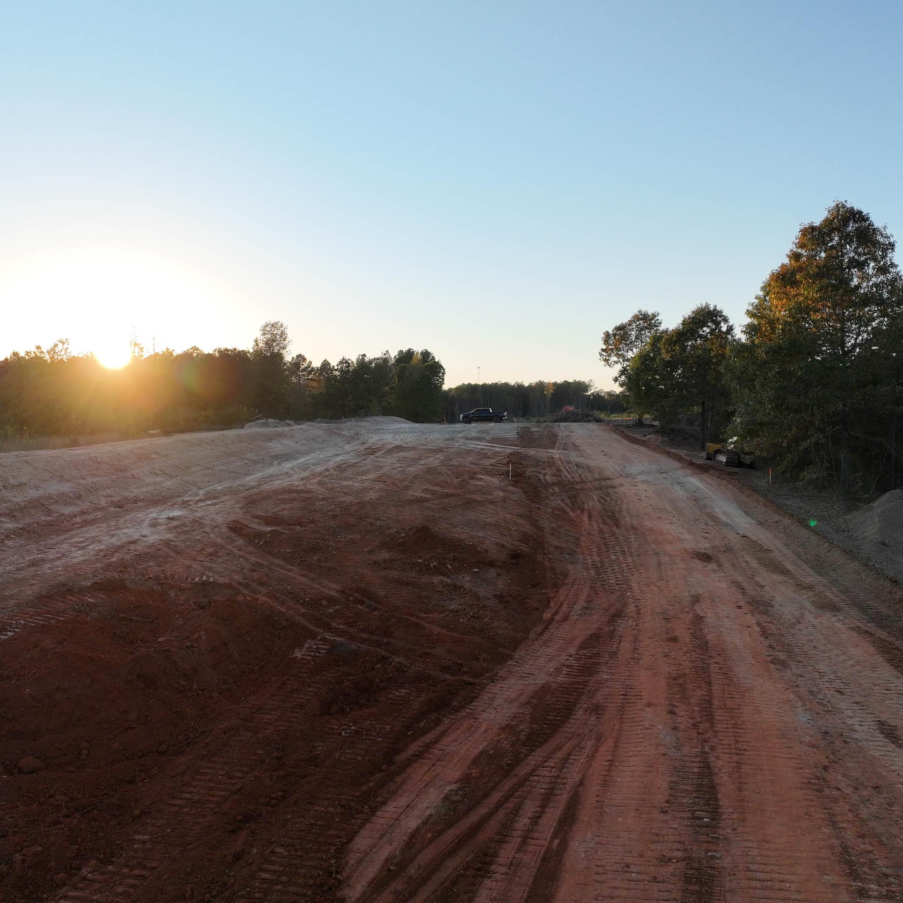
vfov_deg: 55.6
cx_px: 467
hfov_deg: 55.6
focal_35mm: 29
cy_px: 441
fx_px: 856
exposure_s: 1/1000
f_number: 2.8
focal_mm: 12.29
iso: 290
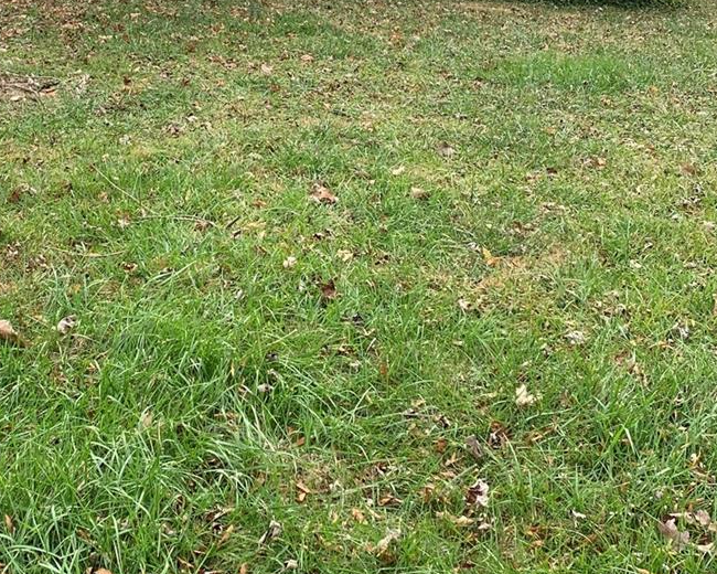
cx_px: 231
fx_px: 1273
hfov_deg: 31.2
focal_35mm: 60
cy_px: 109
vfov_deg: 24.9
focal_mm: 4.25
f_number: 1.8
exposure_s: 1/500
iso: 25
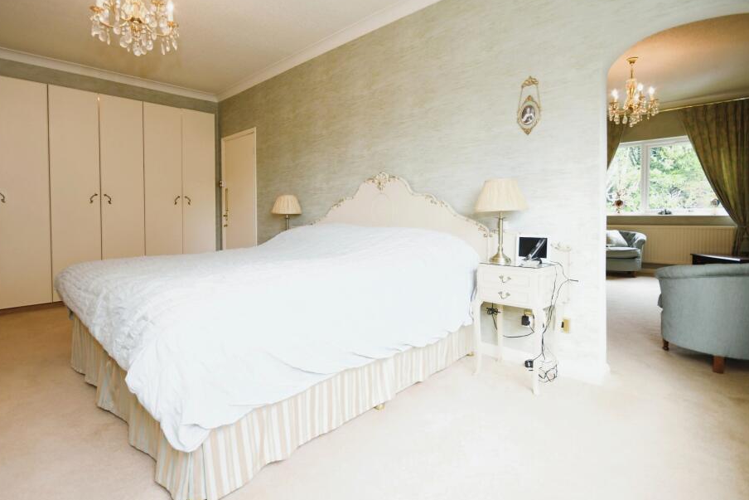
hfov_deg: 93.1
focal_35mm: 17
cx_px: 346
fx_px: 354
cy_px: 245
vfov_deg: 70.5
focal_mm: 10
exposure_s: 1/40
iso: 400
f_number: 8
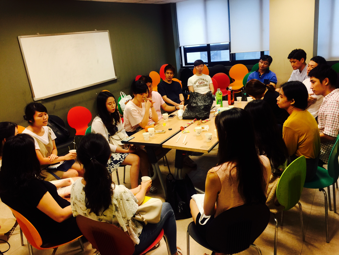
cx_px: 170
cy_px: 128
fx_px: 284
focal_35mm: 29
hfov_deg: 61.7
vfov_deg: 48.2
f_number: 2.2
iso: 32
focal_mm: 4.15
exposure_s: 1/40
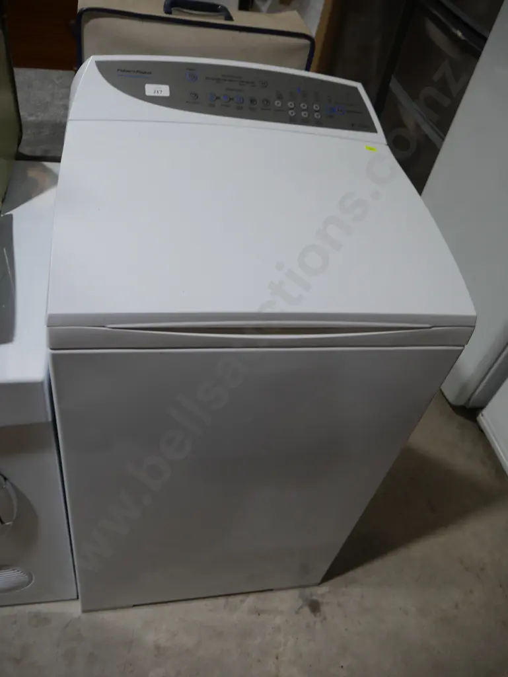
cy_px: 338
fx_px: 547
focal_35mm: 28
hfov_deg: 49.8
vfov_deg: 63.4
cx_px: 254
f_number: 4
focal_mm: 14
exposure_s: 1/125
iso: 200
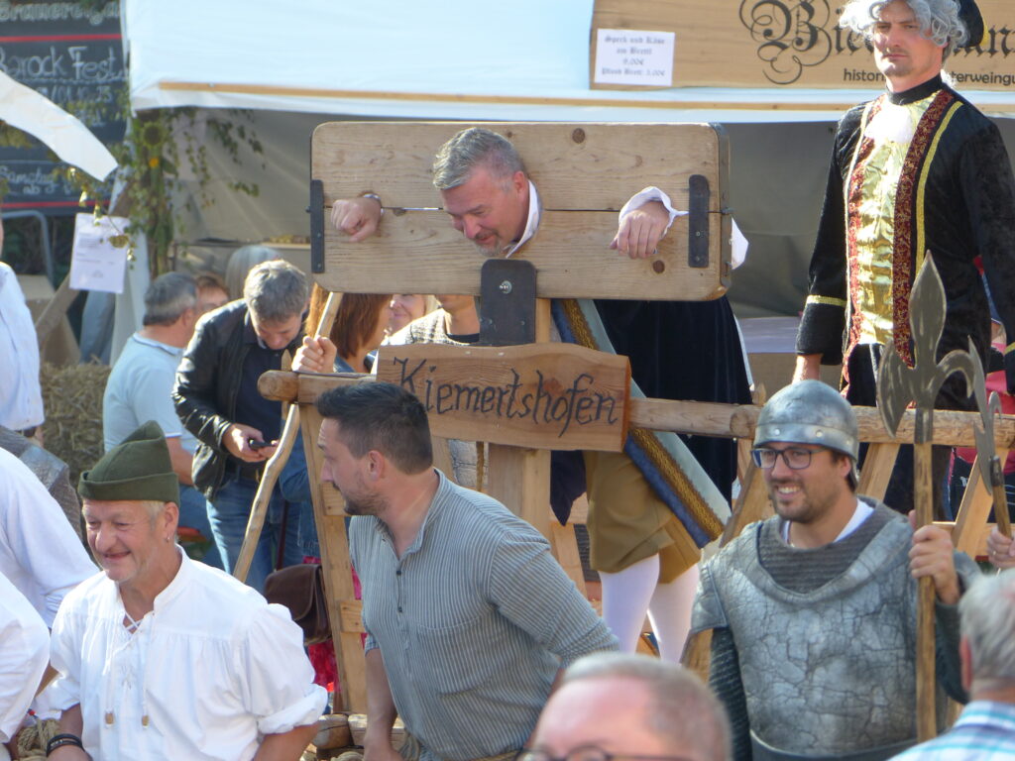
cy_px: 380
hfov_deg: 9.1
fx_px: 6363
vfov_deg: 6.8
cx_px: 508
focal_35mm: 217
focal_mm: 39.1
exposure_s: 1/320
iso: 100
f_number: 2.8
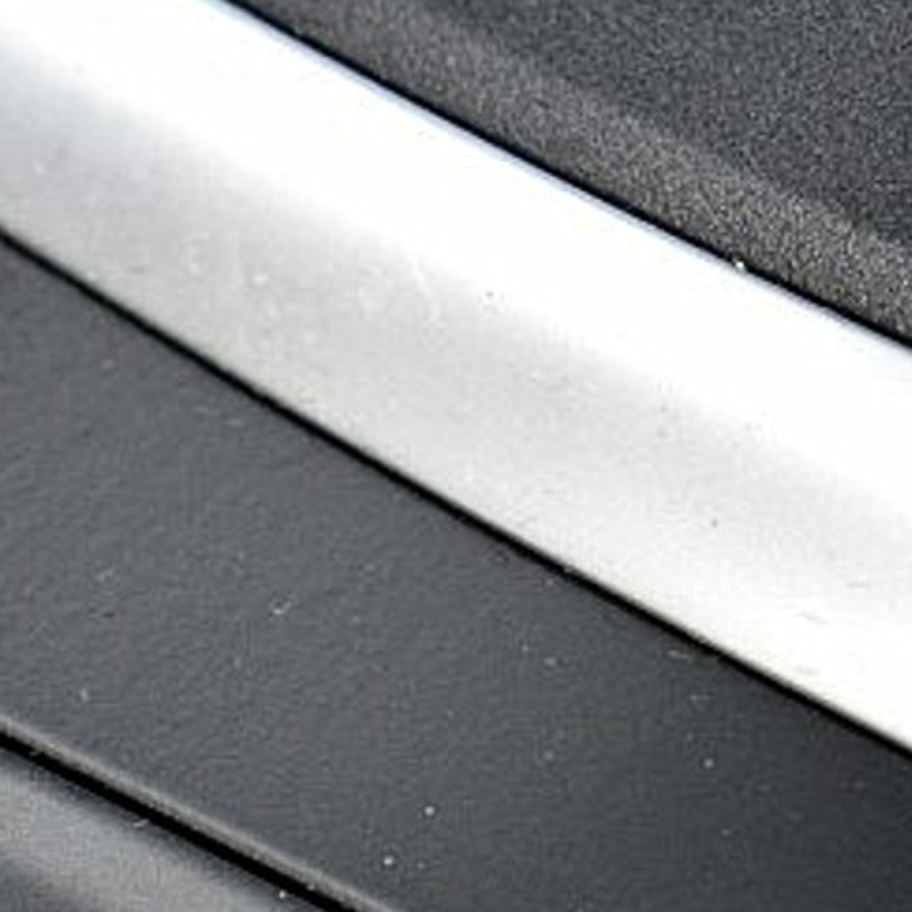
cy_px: 889
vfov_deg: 6.0
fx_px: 8734
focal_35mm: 293
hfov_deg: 5.9
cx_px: -460
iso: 800
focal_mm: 52
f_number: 7.1
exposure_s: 1/60
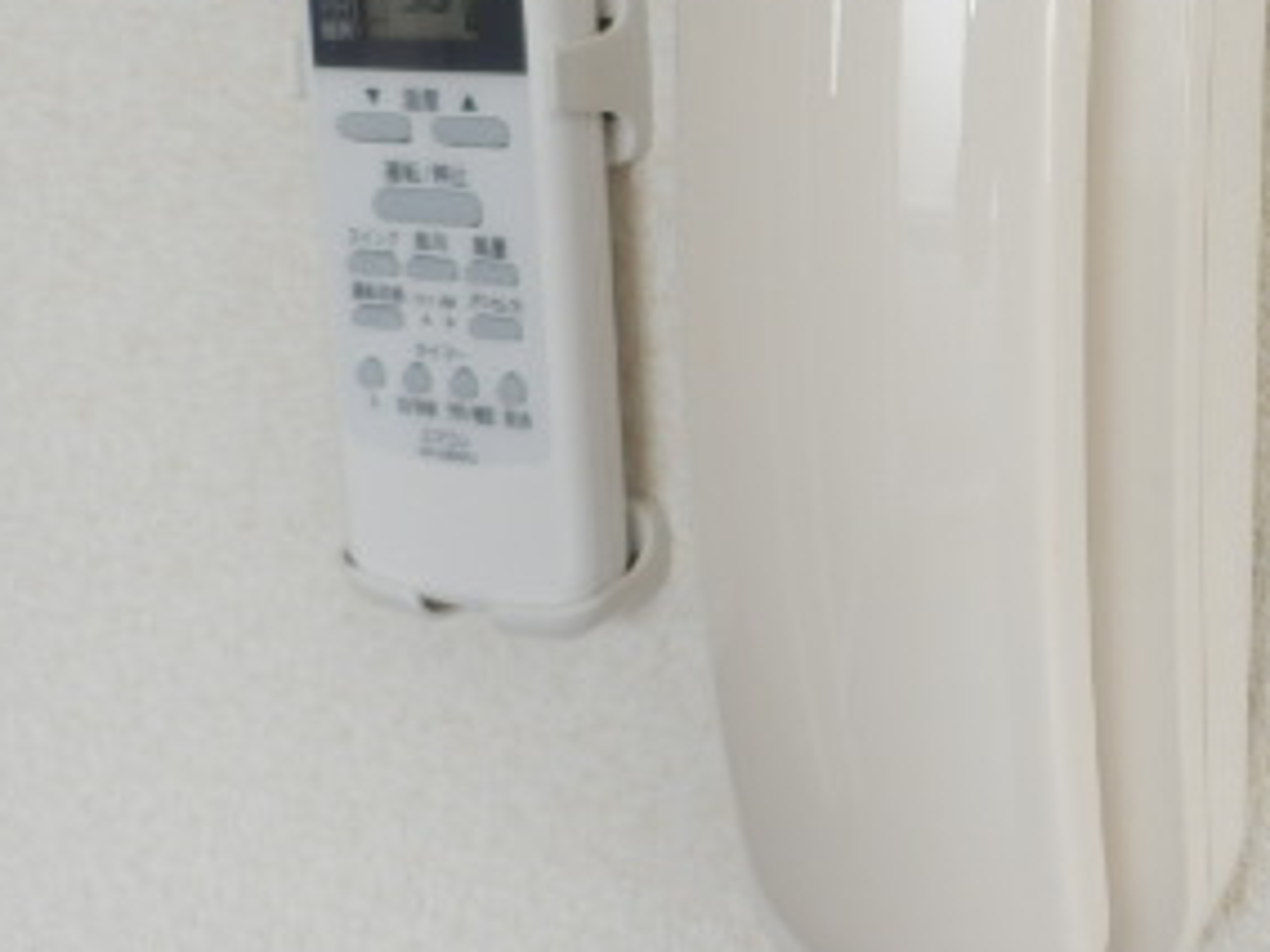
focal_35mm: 54
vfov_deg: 26.7
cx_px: 979
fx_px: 1981
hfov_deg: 34.7
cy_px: 255
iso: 80
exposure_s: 1/40
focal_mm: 4.2
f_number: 3
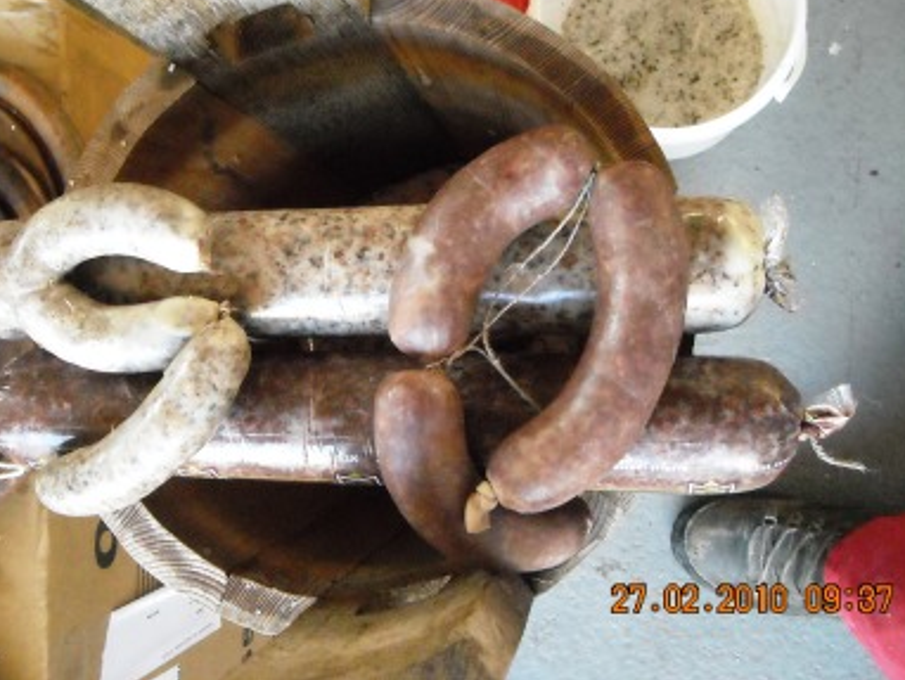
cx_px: 407
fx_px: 1073
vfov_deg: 35.1
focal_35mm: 41
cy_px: 284
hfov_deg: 45.7
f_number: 2.8
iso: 800
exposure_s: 1/61
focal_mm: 5.7
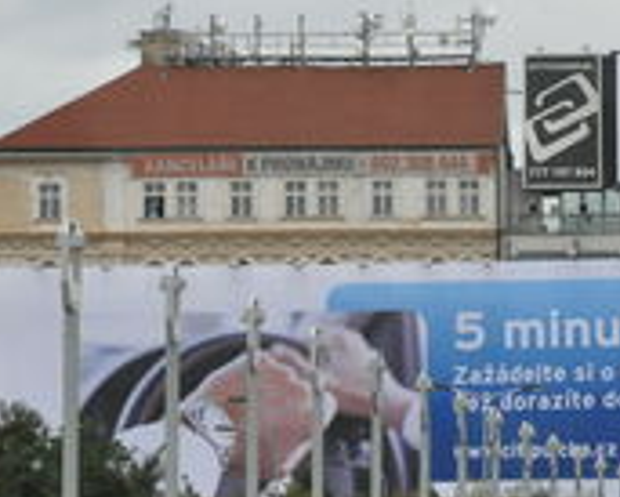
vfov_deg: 4.0
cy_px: 94
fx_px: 7146
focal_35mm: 389
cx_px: 408
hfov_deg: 5.0
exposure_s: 1/2000
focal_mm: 105
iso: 1600
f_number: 9
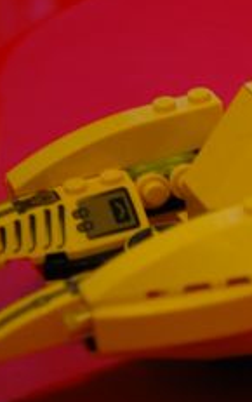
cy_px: 139
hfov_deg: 6.9
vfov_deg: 11.2
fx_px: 2038
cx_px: 424
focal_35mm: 186
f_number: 4
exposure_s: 1/5
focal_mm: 44
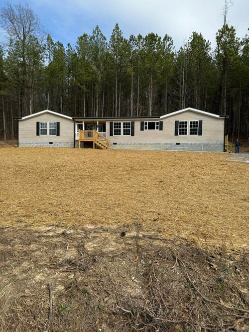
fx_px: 230
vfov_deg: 71.6
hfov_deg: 56.8
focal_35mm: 24
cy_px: 166
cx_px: 124
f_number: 1.78
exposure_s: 1/3584
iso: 80
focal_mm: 6.76
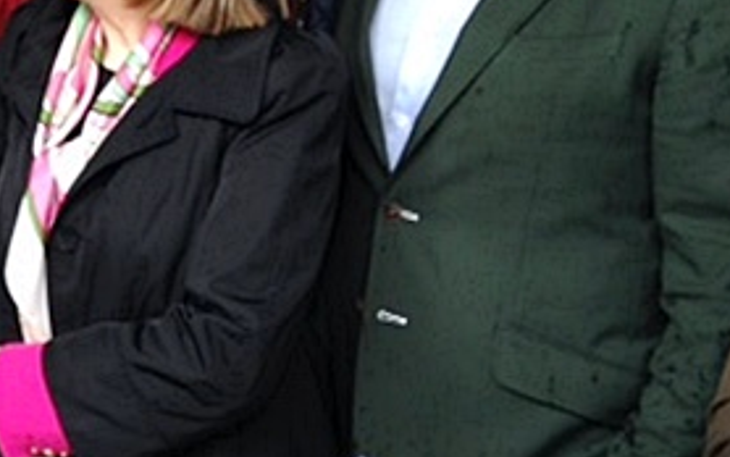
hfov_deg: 21.2
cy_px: 184
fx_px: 1831
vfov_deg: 14.2
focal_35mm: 92
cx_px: -118
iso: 50
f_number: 2.4
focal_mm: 4.12
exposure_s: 1/20
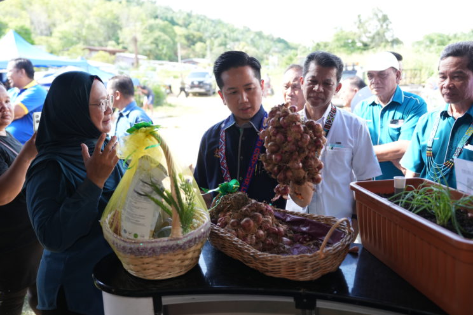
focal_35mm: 32
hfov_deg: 58.7
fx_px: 420
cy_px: 156
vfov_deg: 41.1
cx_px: 239
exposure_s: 1/640
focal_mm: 31
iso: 640
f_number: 2.8
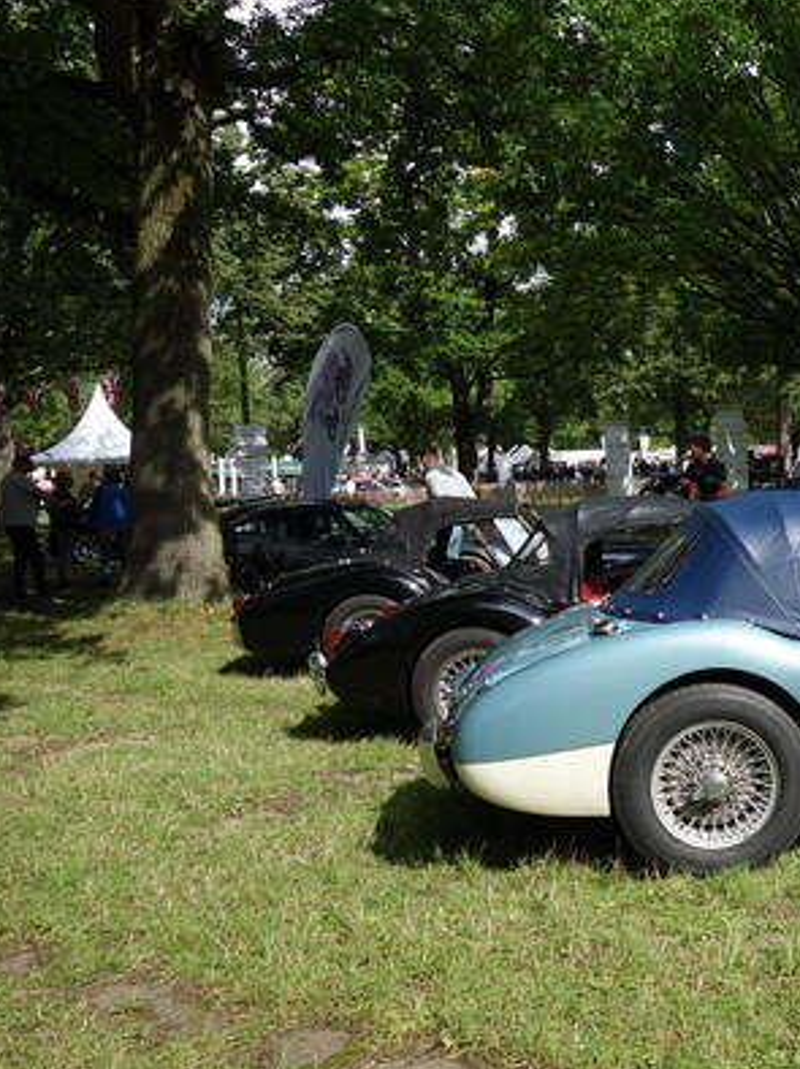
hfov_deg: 32.3
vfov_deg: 45.8
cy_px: 532
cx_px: 797
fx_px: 1265
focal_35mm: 41
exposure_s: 1/400
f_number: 5.6
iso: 125
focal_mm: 10.4
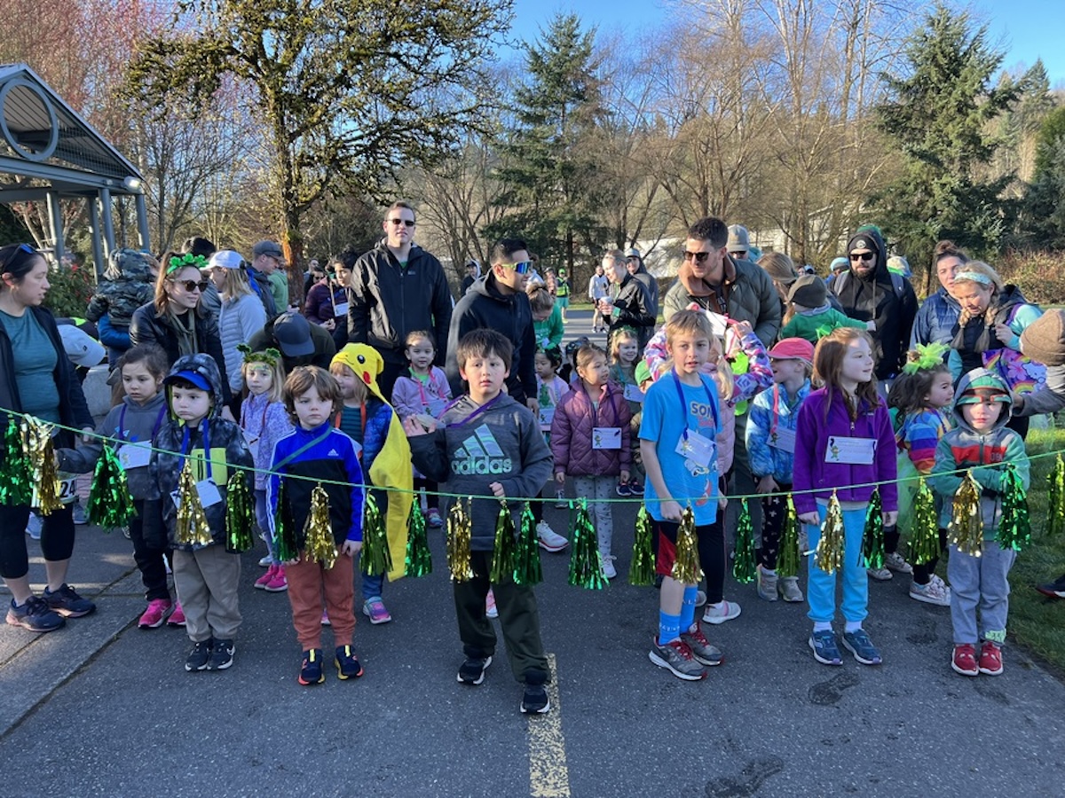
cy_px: 399
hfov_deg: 67.3
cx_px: 532
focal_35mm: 26
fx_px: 800
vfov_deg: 53.1
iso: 40
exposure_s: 1/293
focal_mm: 5.7
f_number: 1.5
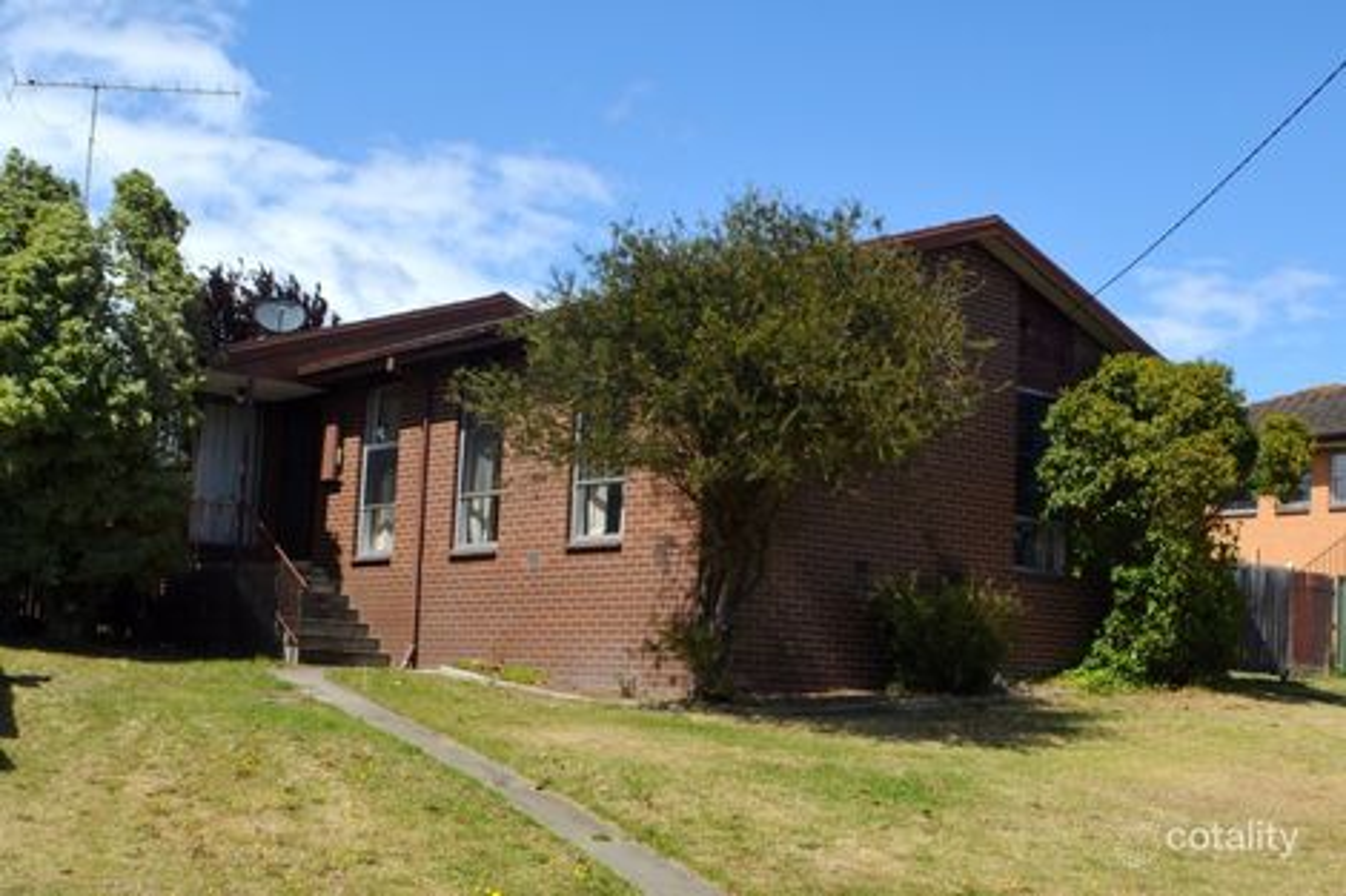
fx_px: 1458
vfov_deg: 34.2
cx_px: 673
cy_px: 448
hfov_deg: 49.6
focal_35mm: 39
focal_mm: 26
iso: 100
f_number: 9
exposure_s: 1/200
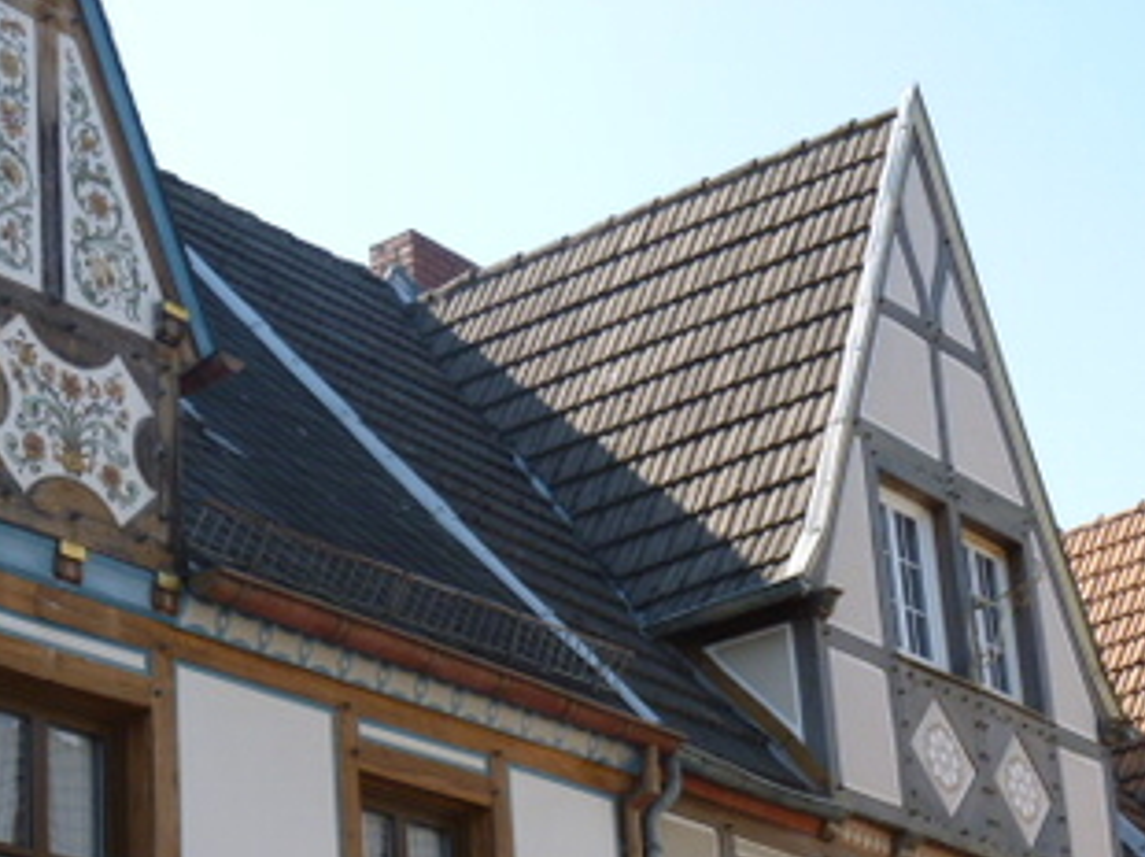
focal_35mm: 93
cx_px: 528
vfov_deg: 15.7
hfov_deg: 21.1
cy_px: 783
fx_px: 3074
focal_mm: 8.6
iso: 100
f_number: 4
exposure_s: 1/250
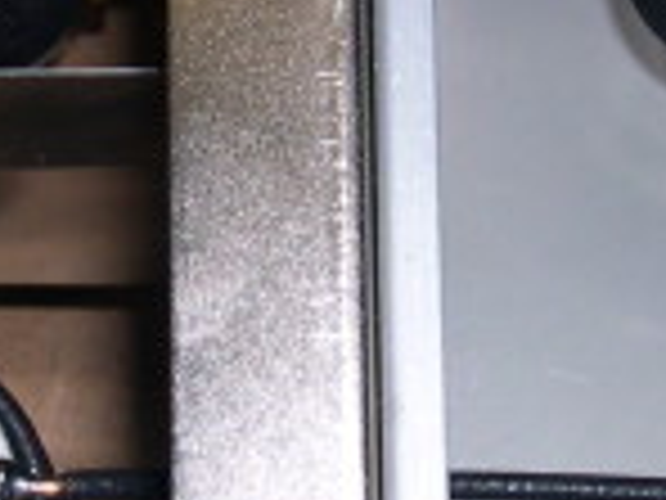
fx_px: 3155
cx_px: 333
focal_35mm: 164
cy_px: 99
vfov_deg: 9.0
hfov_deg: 12.0
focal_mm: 8
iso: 100
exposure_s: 1/60
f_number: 7.6
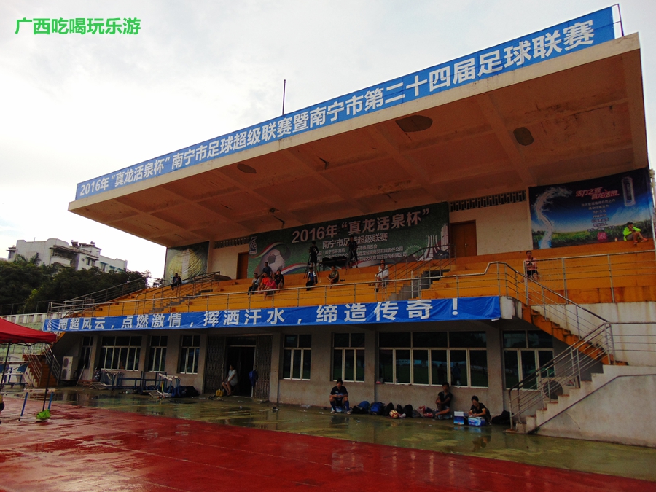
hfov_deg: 69.4
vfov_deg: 54.9
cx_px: 328
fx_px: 474
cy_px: 246
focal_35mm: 25
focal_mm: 4.5
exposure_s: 1/60
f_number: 3
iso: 80
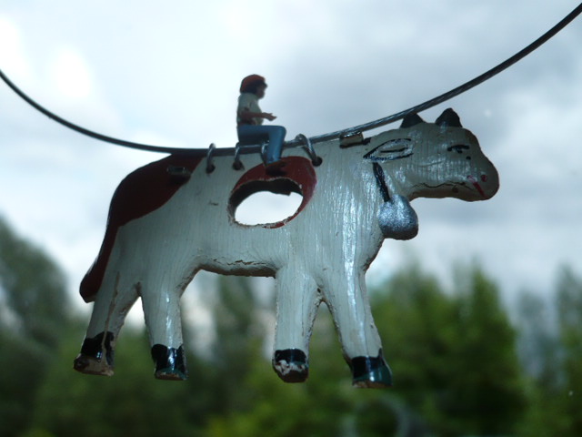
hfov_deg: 52.6
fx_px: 588
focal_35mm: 35
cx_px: 291
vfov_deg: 40.7
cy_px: 218
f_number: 2.8
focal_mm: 5.8
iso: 100
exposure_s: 1/400
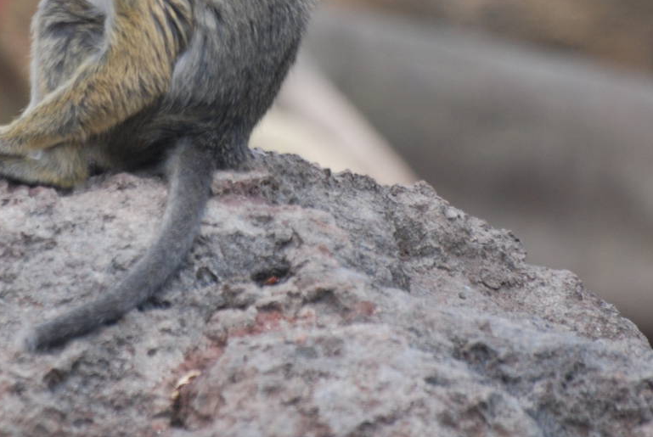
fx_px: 17000
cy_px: 17
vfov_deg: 1.5
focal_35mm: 936
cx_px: 234
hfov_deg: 2.2
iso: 360
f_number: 5.6
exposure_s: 1/500
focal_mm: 300
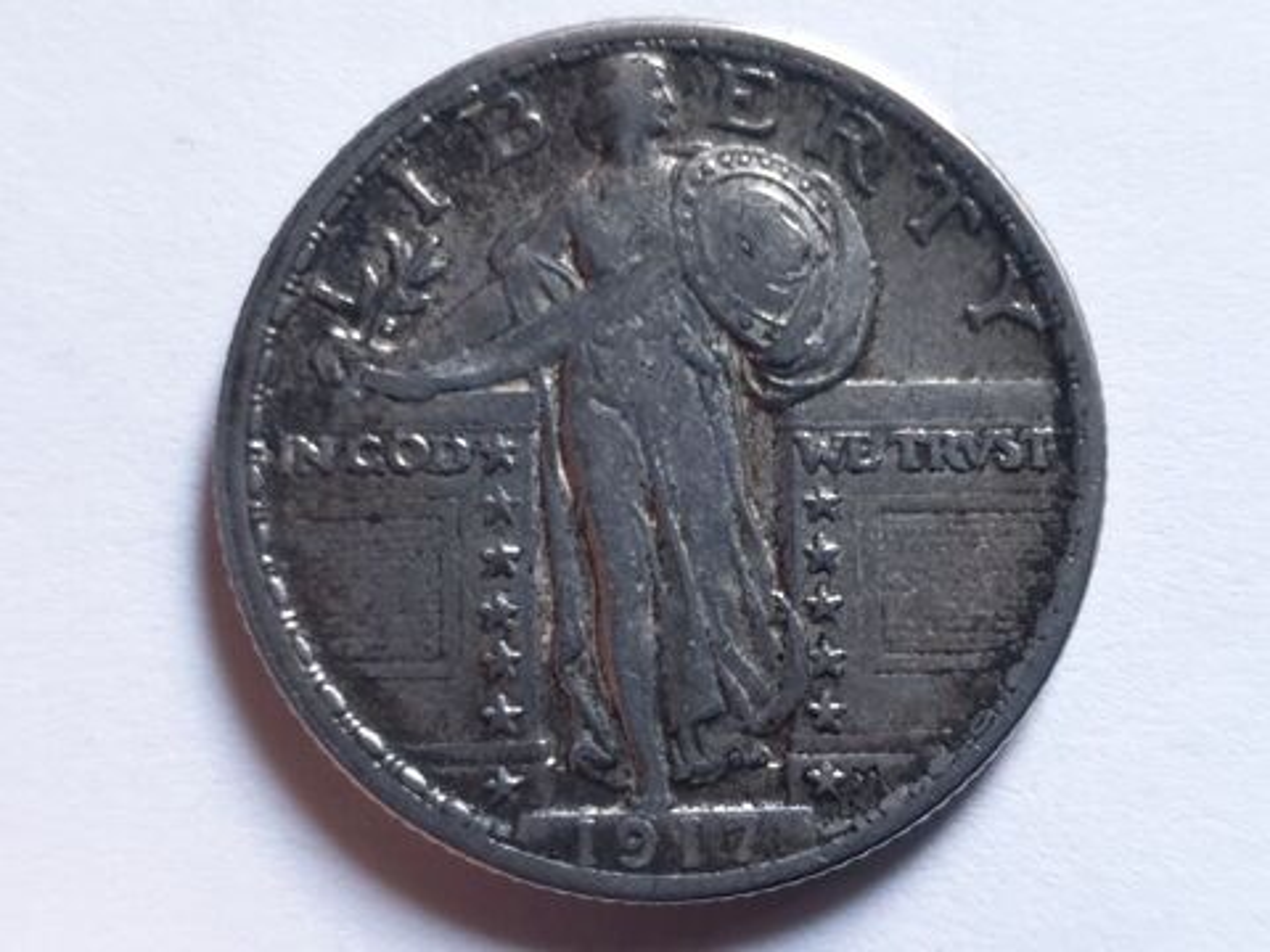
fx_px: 954
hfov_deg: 67.3
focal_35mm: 26
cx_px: 635
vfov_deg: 53.1
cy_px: 476
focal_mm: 4.3
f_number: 1.5
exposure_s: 1/34
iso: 250
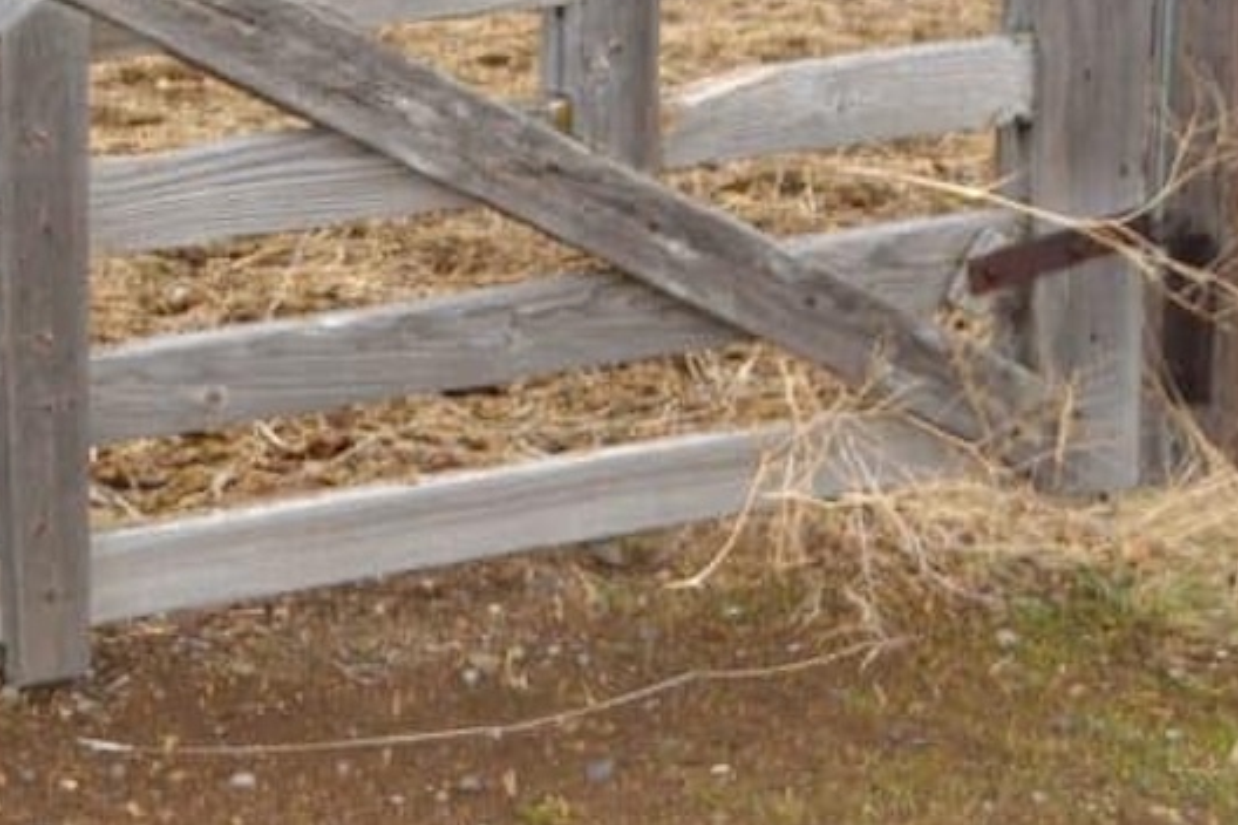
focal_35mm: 108
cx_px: -49
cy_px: -291
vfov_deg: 12.3
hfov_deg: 18.4
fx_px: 3714
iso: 100
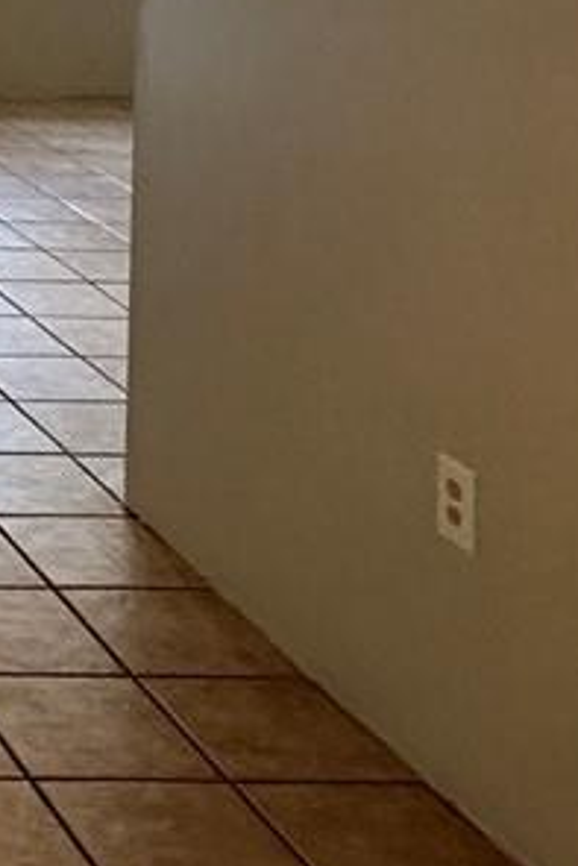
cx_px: -739
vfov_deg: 22.6
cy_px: -296
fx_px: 1900
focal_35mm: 79
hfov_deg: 13.5
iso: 160
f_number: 2.2
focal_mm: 2.22
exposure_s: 1/120
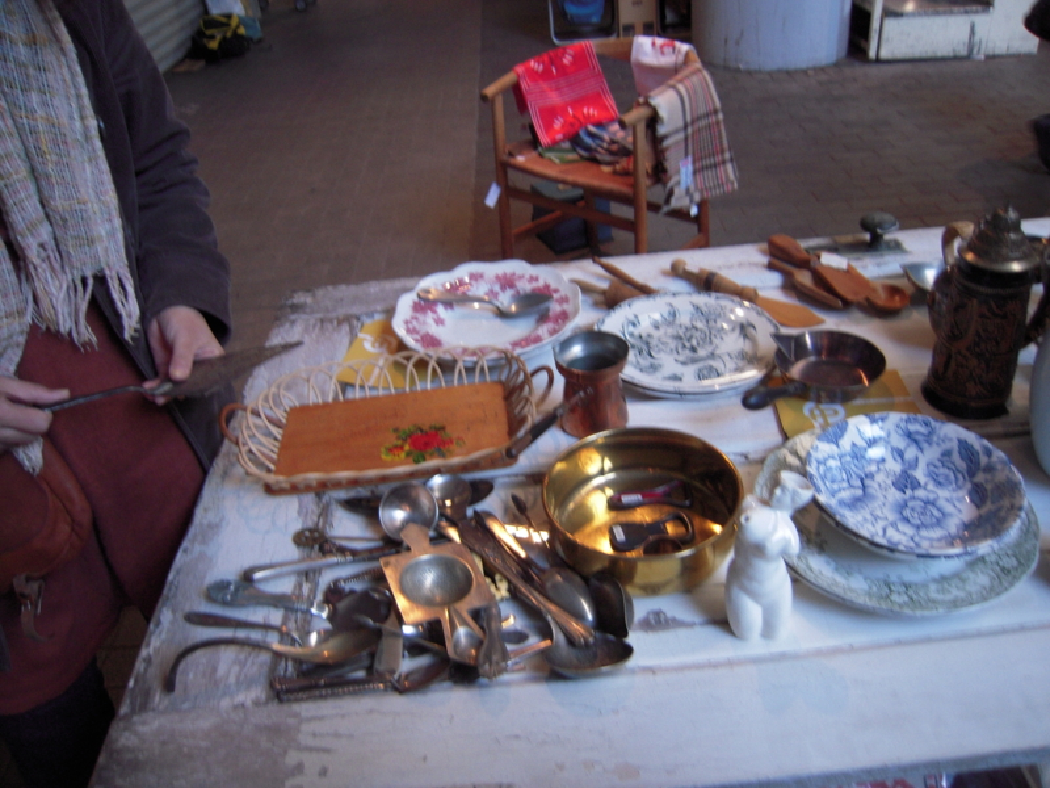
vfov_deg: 49.7
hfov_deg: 63.4
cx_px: 525
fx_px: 849
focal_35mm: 28
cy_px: 394
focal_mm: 5
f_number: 2.7
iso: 250
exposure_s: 1/30
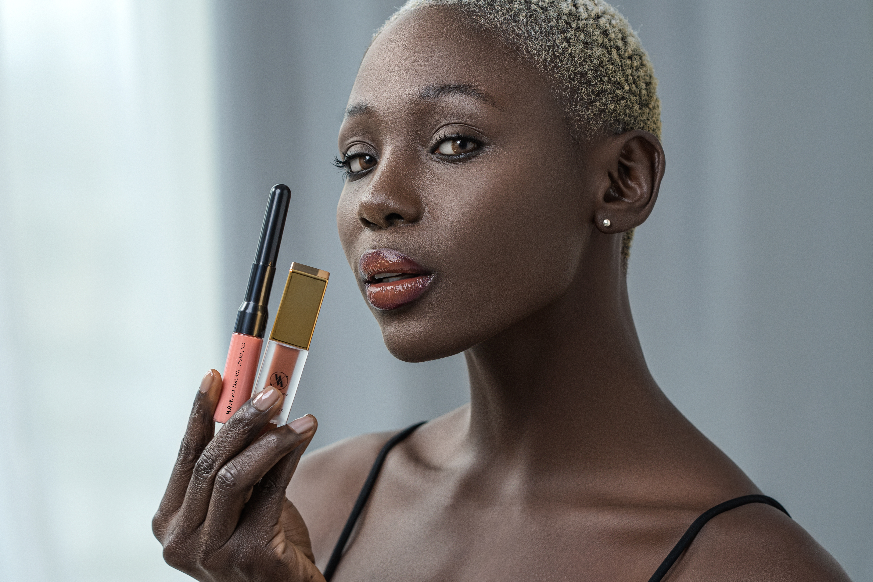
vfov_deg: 10.8
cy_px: 291
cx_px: 436
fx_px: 3080
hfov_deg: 16.1
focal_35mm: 127
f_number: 4
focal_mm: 85
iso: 320
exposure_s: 1/100
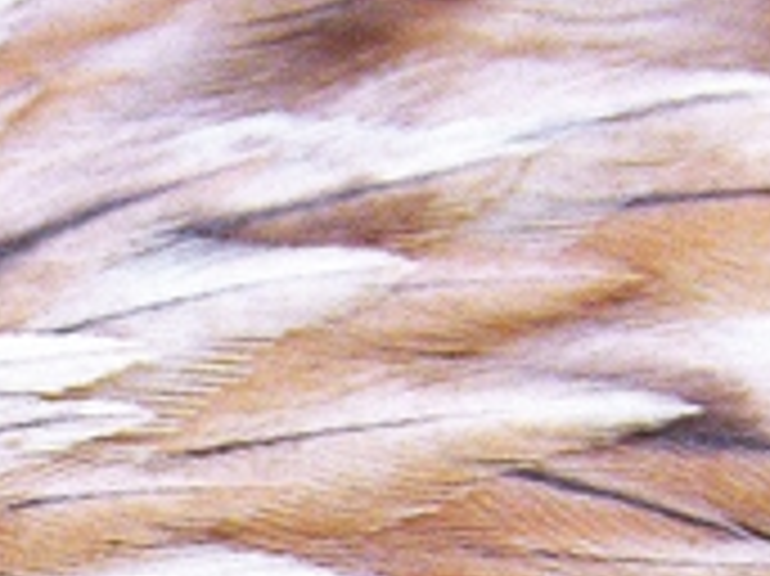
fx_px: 21539
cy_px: 1588
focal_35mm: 969
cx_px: -887
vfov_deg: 1.5
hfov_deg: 2.0
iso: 125
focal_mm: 29.72
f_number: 4.4
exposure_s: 1/50
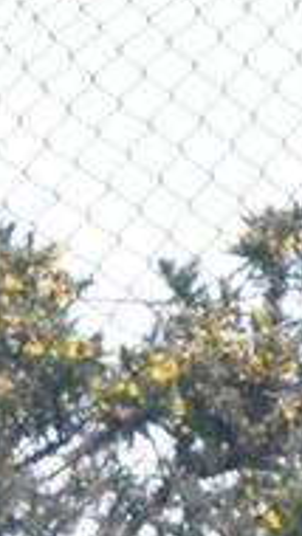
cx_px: -576
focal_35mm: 2249
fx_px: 31989
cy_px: 972
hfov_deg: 0.5
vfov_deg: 1.0
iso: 400
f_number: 4.8
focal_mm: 170
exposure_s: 1/500
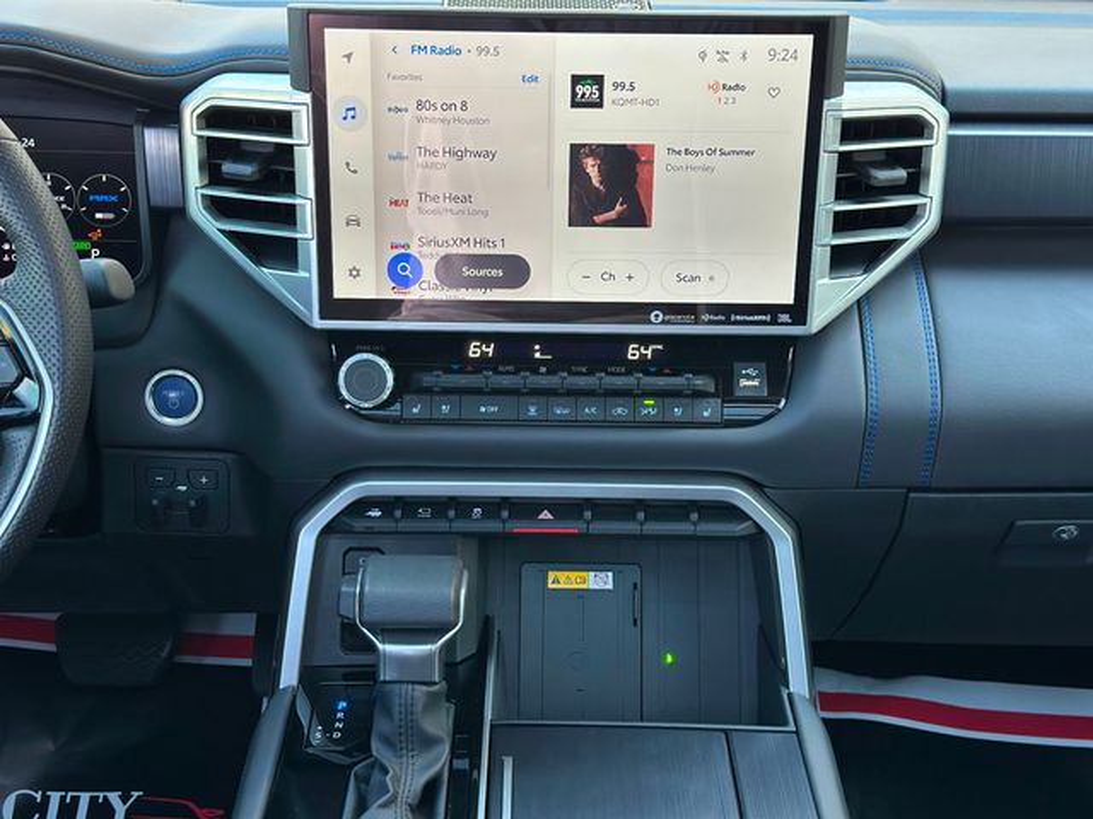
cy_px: 410
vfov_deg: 30.3
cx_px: 546
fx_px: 1516
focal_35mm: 48
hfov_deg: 39.7
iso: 100
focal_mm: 6.86
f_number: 1.78
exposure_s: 1/121
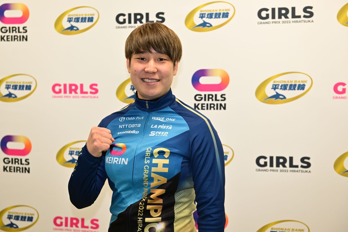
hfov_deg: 33.4
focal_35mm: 60
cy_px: 116
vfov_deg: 22.6
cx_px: 174
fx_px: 580
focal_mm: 60
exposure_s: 1/100
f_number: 3.5
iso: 640
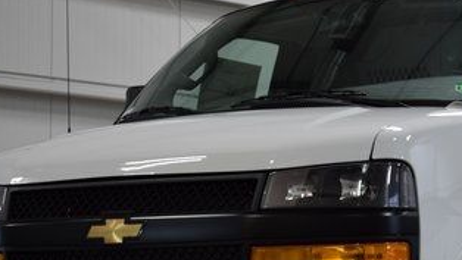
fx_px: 1569
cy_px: 214
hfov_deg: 16.6
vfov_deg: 9.5
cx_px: 383
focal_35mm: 128
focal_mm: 40
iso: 450
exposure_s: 1/60
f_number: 5.3
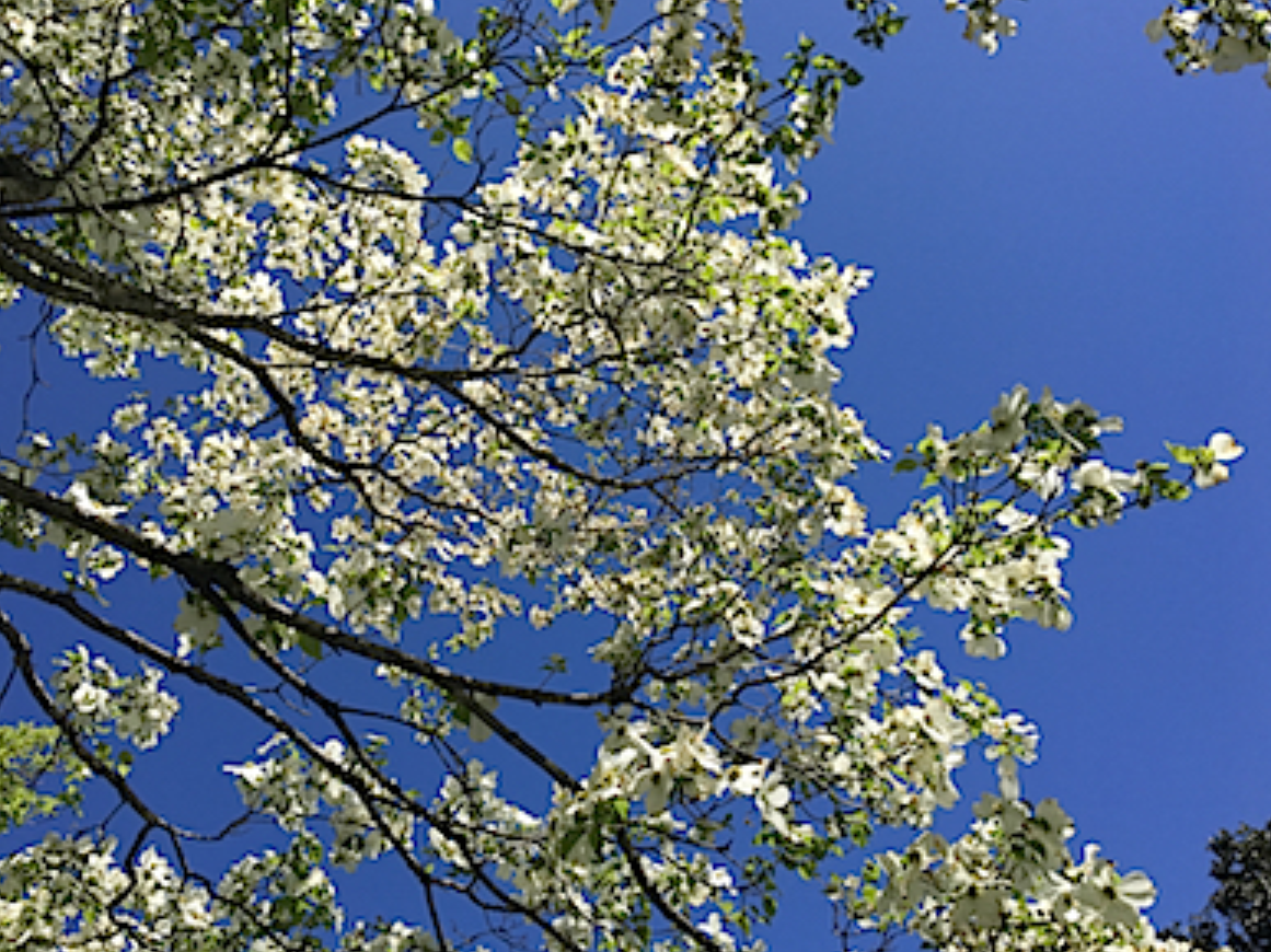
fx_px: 1211
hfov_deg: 55.3
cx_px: 575
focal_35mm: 33
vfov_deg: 42.9
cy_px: 423
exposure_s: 1/2262
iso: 25
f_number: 2.2
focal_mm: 4.15
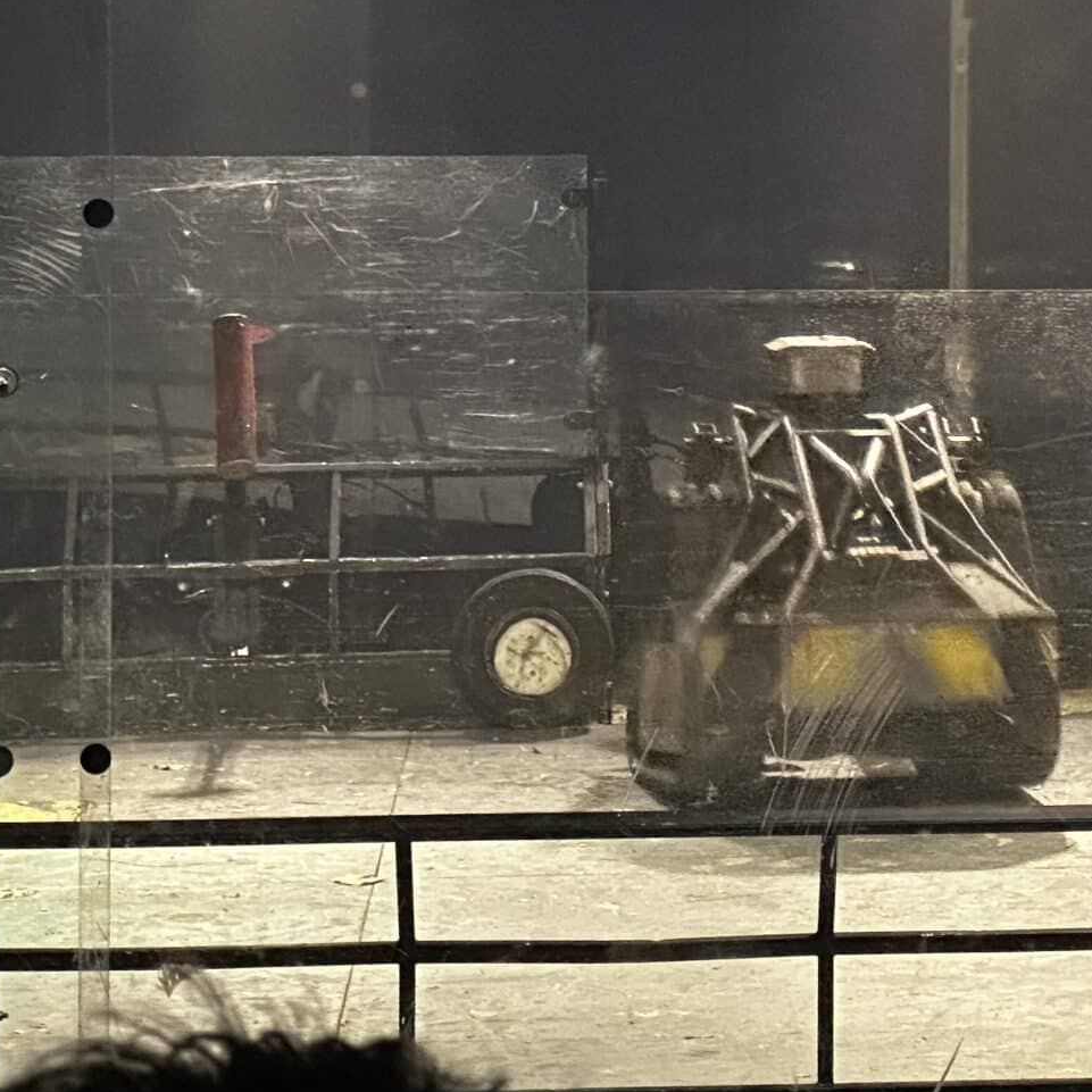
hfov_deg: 9.8
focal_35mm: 177
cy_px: 135
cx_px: 1266
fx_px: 6317
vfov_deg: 9.8
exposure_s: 1/30
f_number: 2.8
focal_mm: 9
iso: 1250
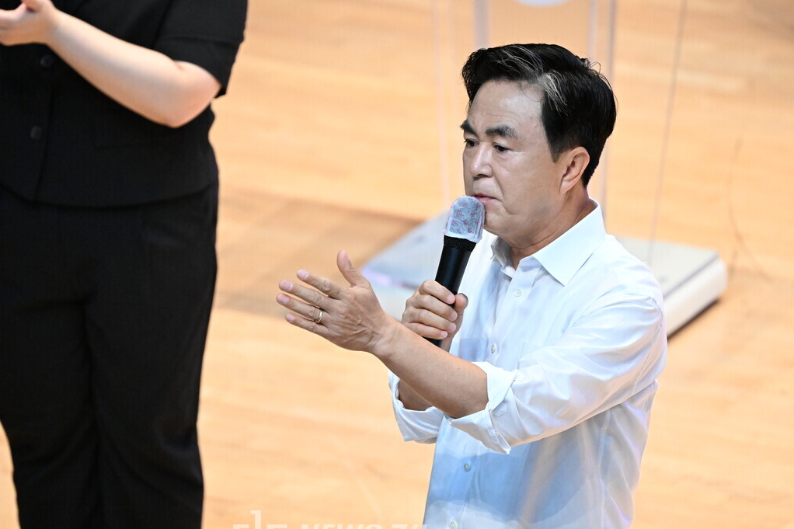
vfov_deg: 2.7
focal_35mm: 501
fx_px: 11047
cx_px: 319
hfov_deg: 4.1
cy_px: 236
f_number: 5.6
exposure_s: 1/250
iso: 6400
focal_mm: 400
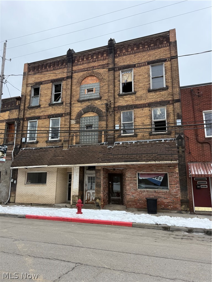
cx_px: 106
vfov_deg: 71.6
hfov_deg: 56.8
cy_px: 141
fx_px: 196
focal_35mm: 24
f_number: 1.78
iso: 80
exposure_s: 1/831
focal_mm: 6.76
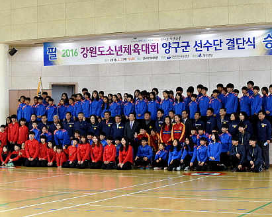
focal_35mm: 80
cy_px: 108
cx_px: 128
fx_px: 644
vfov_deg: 19.2
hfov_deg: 23.8
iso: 3200
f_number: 7.1
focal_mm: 70
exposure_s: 1/200
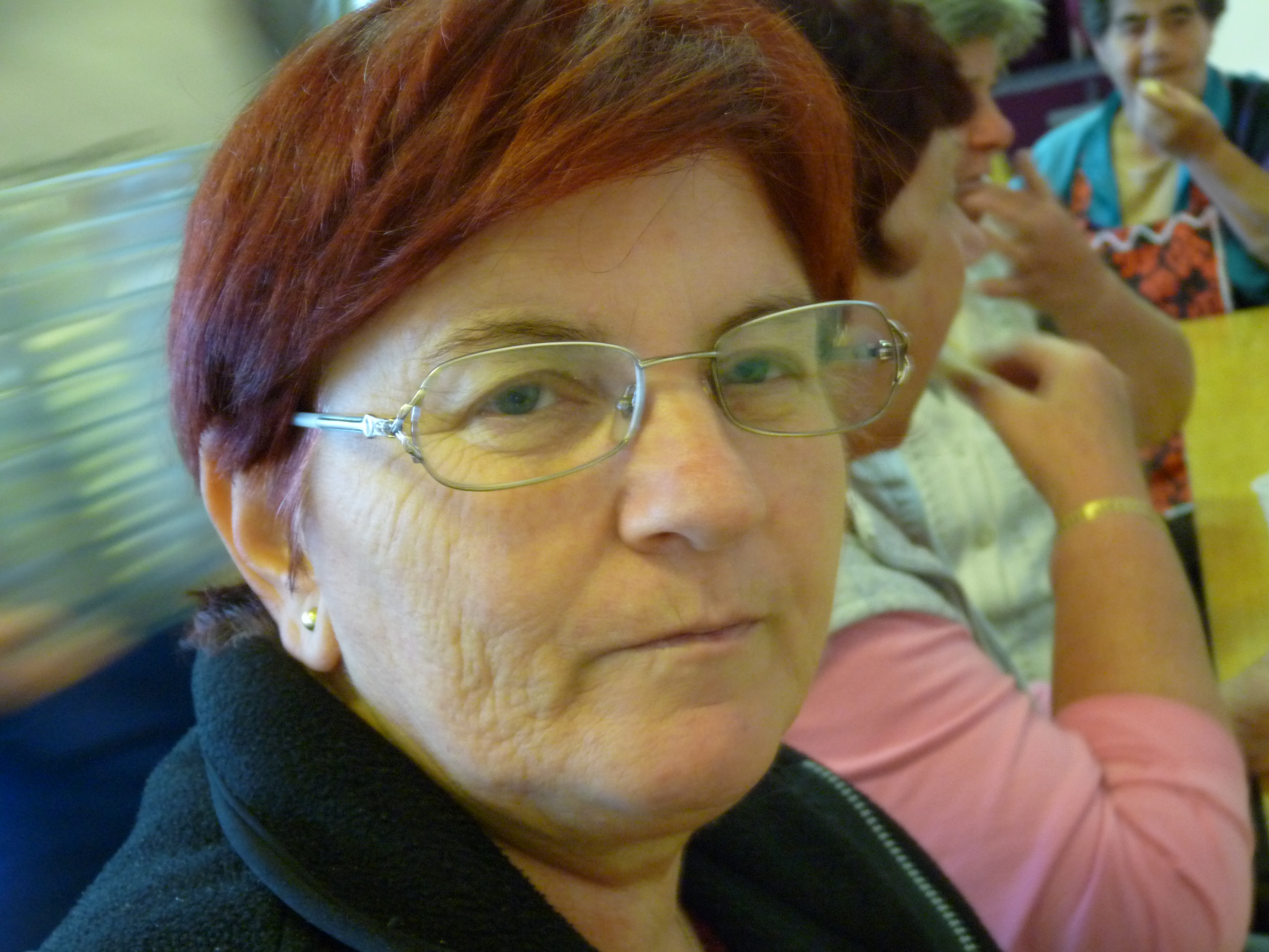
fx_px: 1906
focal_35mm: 52
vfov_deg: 28.0
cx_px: 634
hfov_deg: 36.8
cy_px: 476
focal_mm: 9.2
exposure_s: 1/13
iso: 400
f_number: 3.2
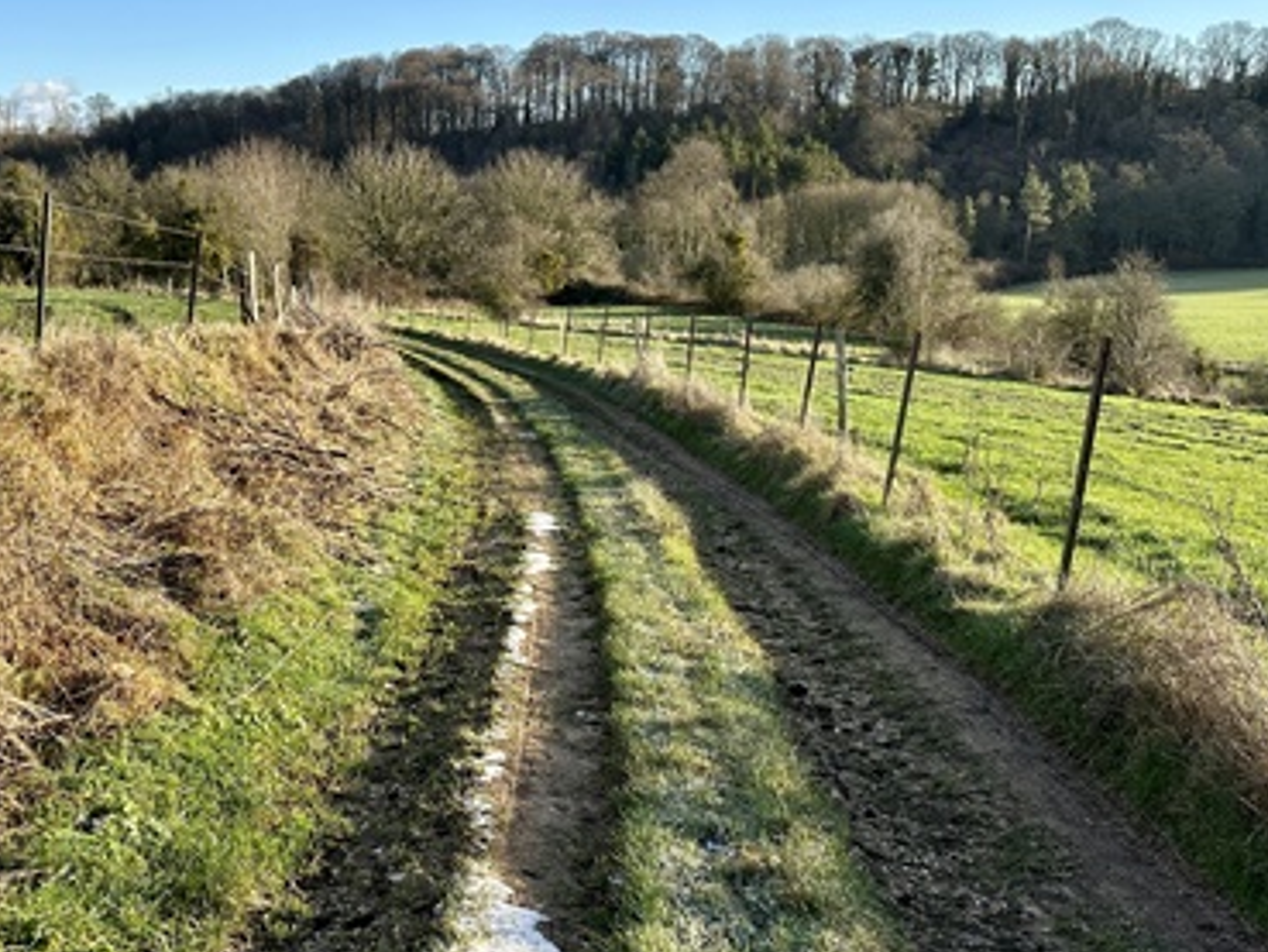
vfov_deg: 36.8
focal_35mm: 39
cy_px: 481
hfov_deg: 46.6
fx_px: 1429
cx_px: 361
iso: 80
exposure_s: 1/1412
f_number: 1.78
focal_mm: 6.86
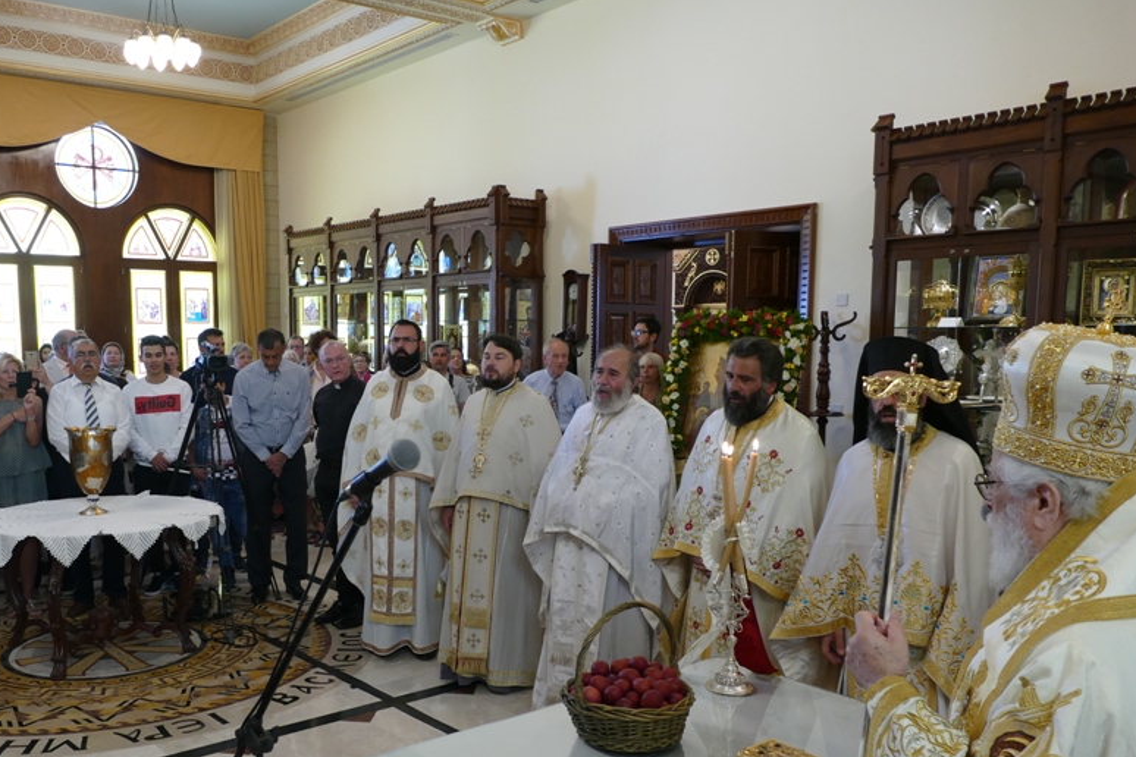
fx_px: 978
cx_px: 448
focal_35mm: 31
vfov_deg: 42.1
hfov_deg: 59.7
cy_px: 465
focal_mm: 9.12
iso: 400
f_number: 2.8
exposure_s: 1/60
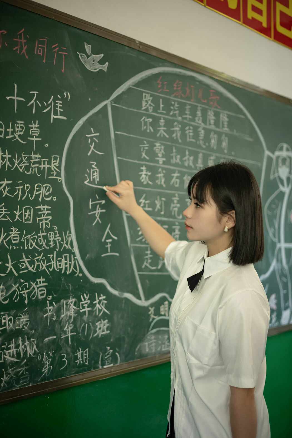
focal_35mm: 50
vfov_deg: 39.6
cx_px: 146
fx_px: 608
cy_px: 219
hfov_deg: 27.0
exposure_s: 1/50
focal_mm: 50
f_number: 1.8
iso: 125
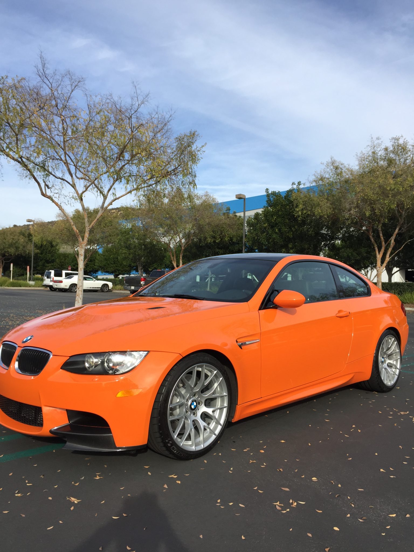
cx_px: 207
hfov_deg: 48.2
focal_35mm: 29
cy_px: 276
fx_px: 462
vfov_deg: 61.7
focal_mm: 4.15
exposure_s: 1/898
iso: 32
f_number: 2.2
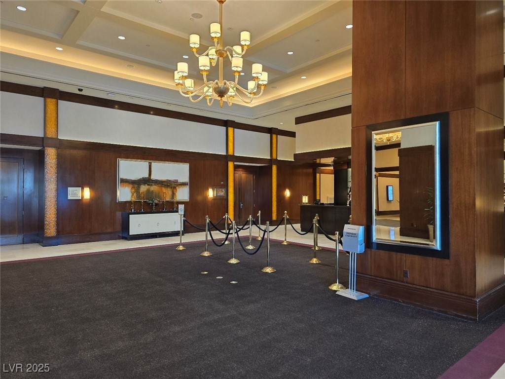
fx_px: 336
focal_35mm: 23
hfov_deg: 73.9
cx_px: 252
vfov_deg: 58.9
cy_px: 190
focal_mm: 6.3
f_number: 1.7
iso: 320
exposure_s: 1/45
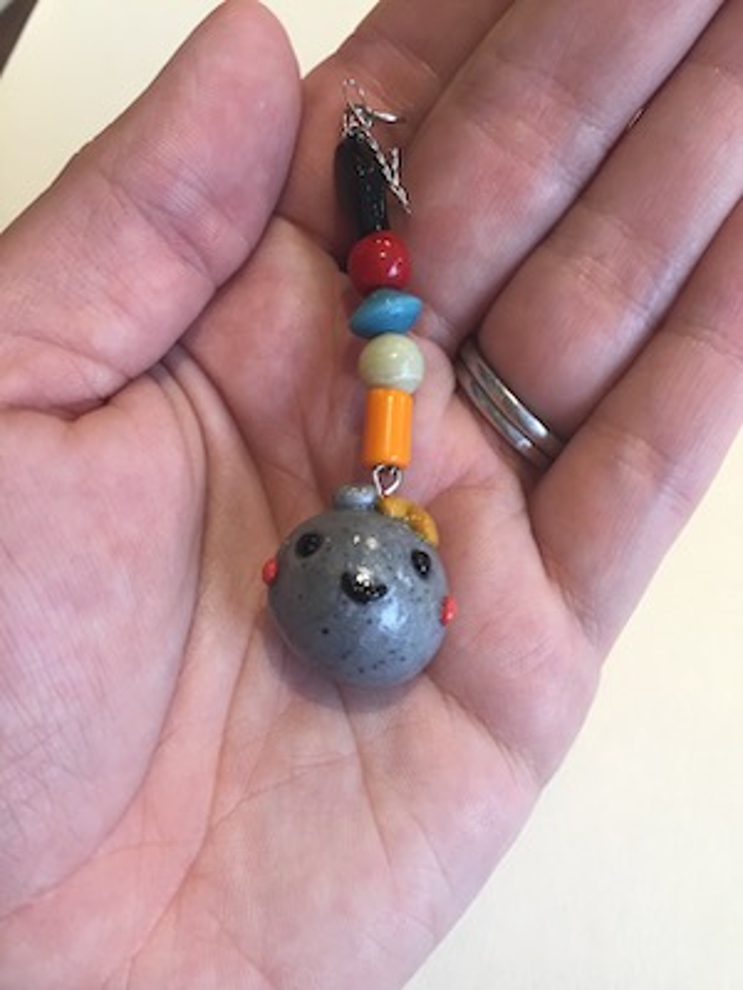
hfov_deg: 48.2
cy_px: 495
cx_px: 372
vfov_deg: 61.7
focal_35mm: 29
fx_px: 830
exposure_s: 1/30
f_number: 2.2
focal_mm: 4.15
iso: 40
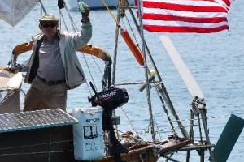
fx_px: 3165
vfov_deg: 2.9
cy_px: 44
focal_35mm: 467
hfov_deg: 4.4
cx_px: -22
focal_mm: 175
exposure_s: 1/400
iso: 250
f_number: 10
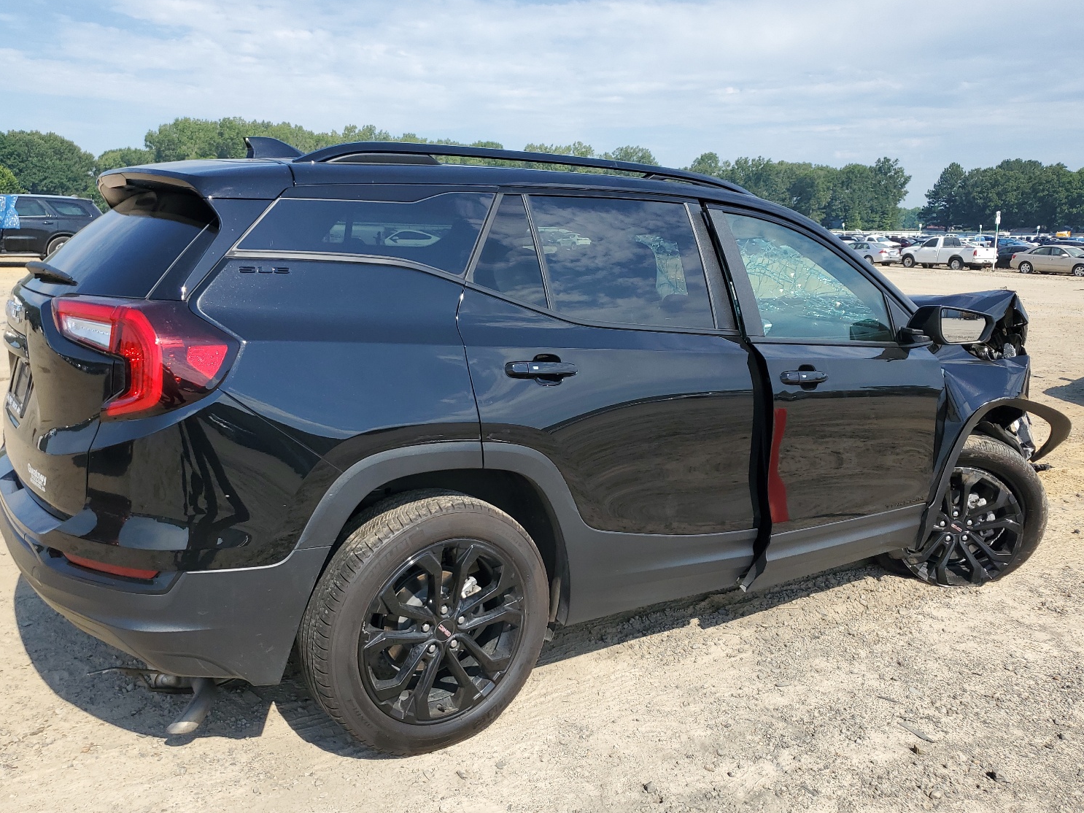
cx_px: 536
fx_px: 877
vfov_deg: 49.7
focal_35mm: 28
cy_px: 434
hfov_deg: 63.5
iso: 50
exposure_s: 1/2500
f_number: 1.5
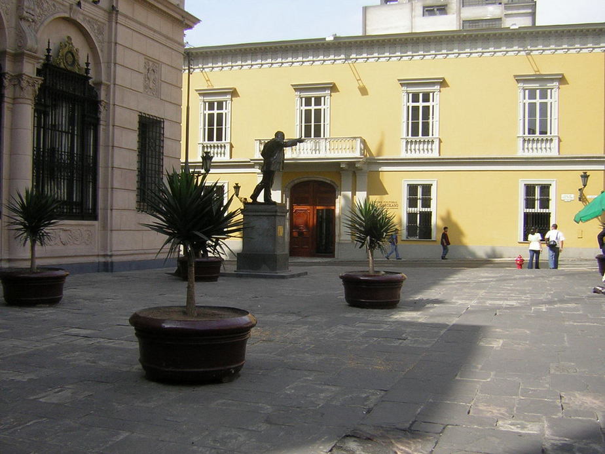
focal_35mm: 36
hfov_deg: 51.4
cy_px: 227
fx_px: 629
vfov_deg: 39.7
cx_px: 302
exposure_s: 1/207
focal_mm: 4.7
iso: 50
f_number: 5.2
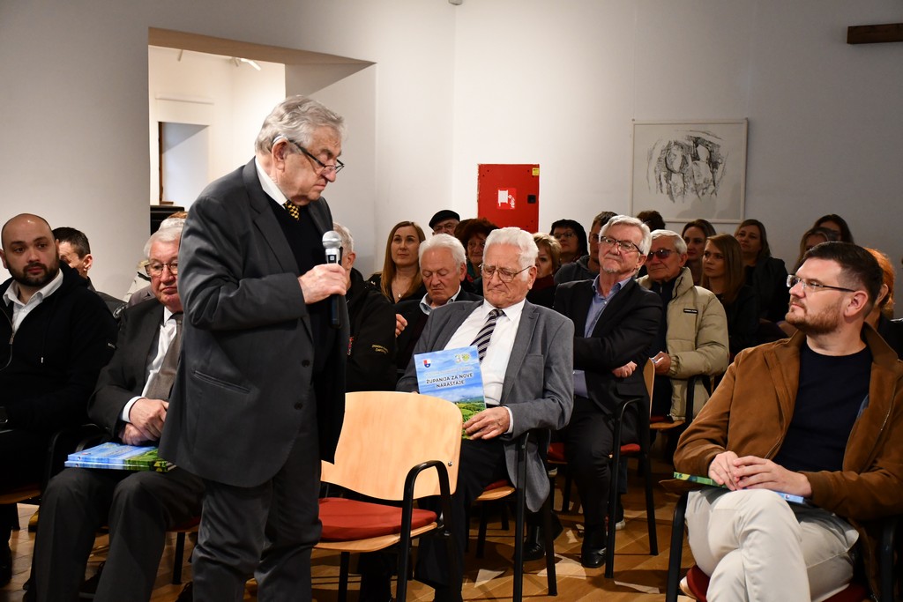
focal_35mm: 63
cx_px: 452
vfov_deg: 21.6
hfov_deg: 31.9
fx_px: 1580
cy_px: 301
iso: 2800
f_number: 4.5
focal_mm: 42
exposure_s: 1/125
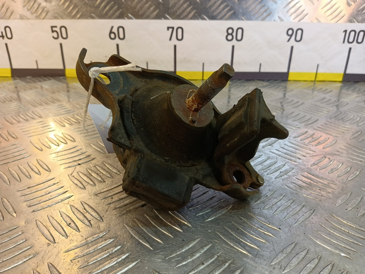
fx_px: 243
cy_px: 137
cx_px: 182
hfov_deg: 73.9
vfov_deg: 58.9
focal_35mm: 23
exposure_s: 1/100
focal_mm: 4.11
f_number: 1.6
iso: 155
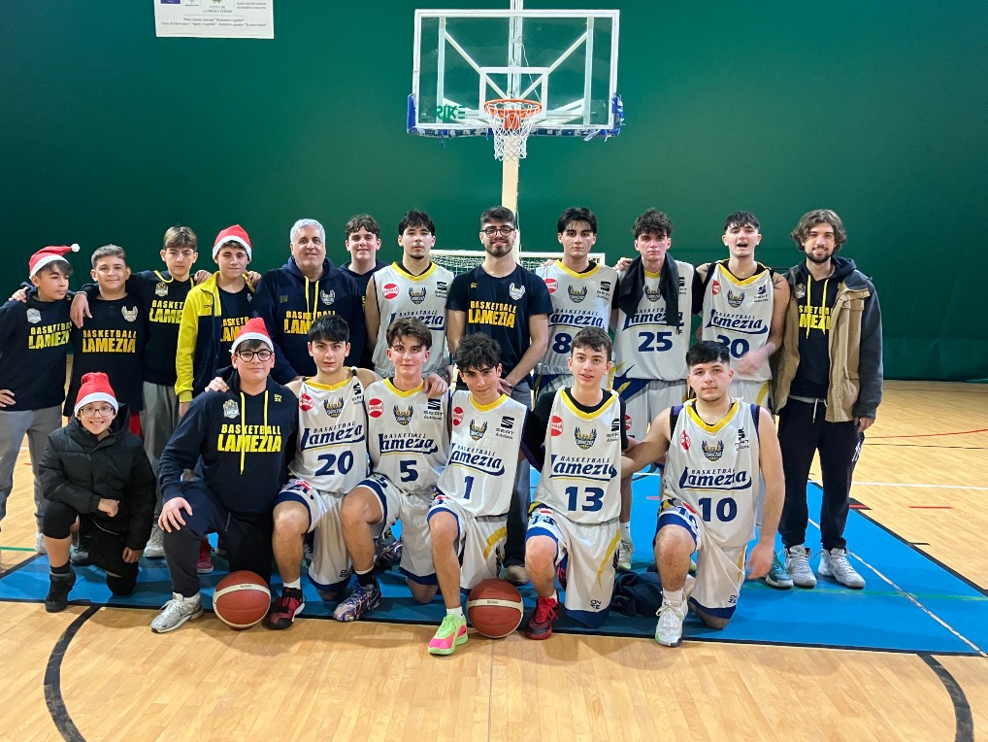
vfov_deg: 42.9
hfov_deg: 55.0
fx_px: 942
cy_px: 343
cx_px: 410
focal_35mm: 33
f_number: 1.8
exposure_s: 1/60
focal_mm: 3.99
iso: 320
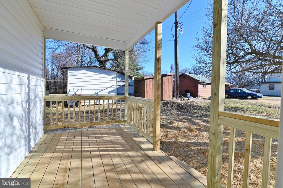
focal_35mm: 16
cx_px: 142
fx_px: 126
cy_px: 94
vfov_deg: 73.7
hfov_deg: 96.8
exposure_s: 1/320
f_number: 6.3
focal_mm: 16
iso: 100
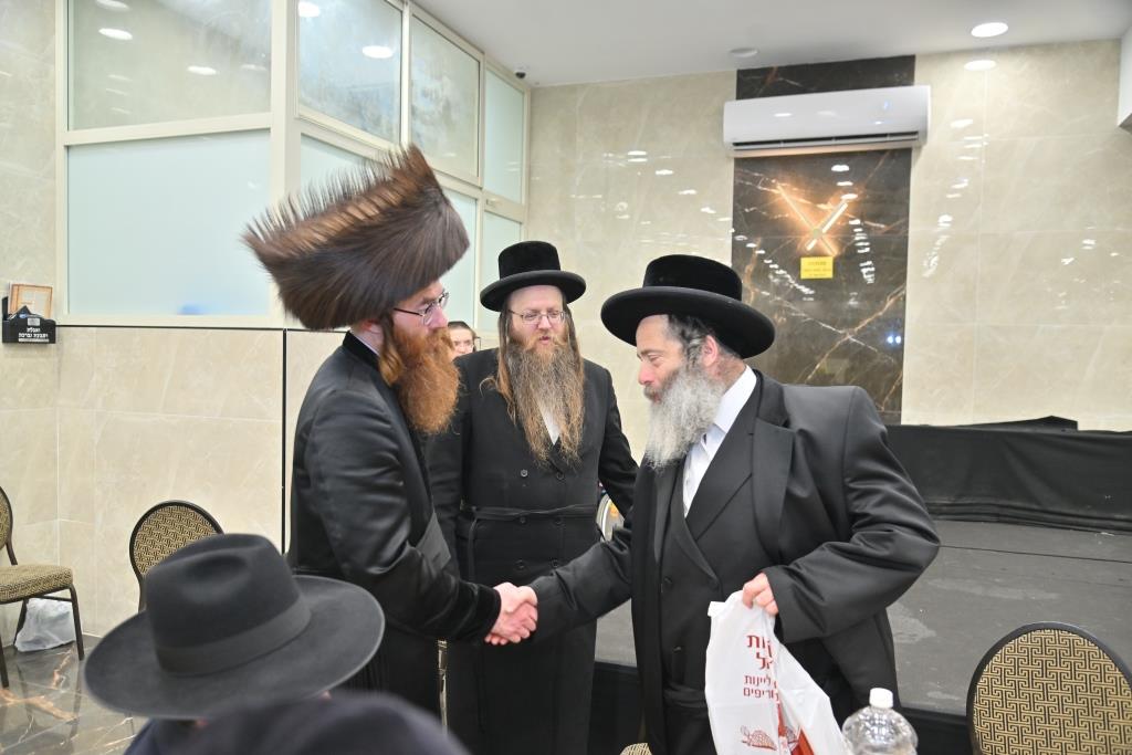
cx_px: 566
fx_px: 943
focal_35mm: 30
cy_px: 378
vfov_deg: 43.6
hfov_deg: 61.9
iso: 640
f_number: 4
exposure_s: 1/200
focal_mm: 30
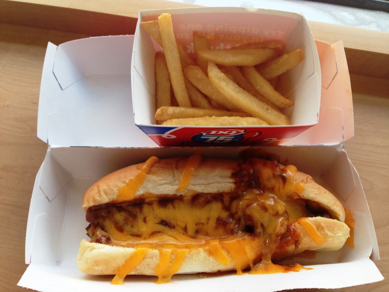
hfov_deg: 55.4
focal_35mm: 33
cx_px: 194
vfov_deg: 42.9
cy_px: 146
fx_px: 371
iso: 50
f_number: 2.4
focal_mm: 4.12
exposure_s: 1/158
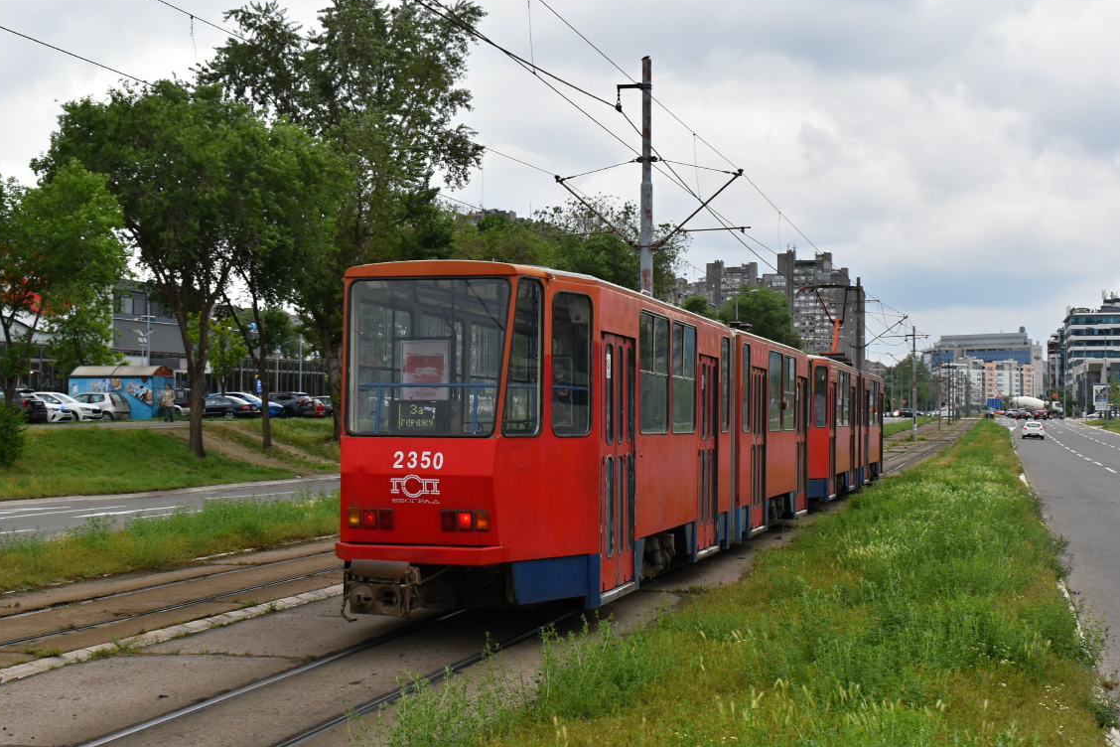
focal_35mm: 54
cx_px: 541
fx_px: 1667
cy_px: 352
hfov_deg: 37.1
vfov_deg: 25.2
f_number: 8
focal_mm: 31
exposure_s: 1/250
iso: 220
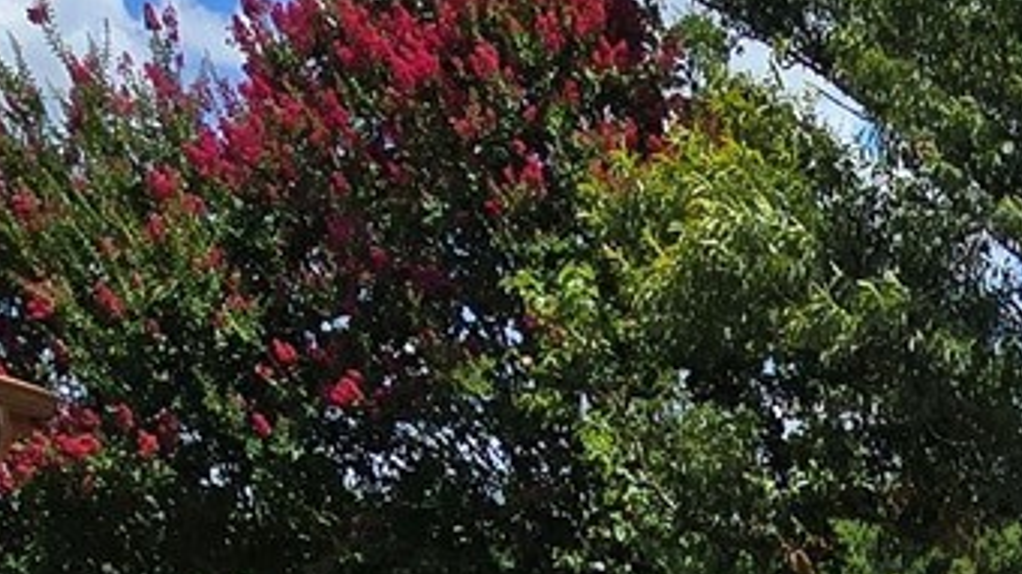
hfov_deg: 24.0
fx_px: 2167
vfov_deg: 11.0
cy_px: 1626
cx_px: 1238
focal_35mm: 80
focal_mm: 2.2
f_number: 2.2
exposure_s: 1/2760
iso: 50
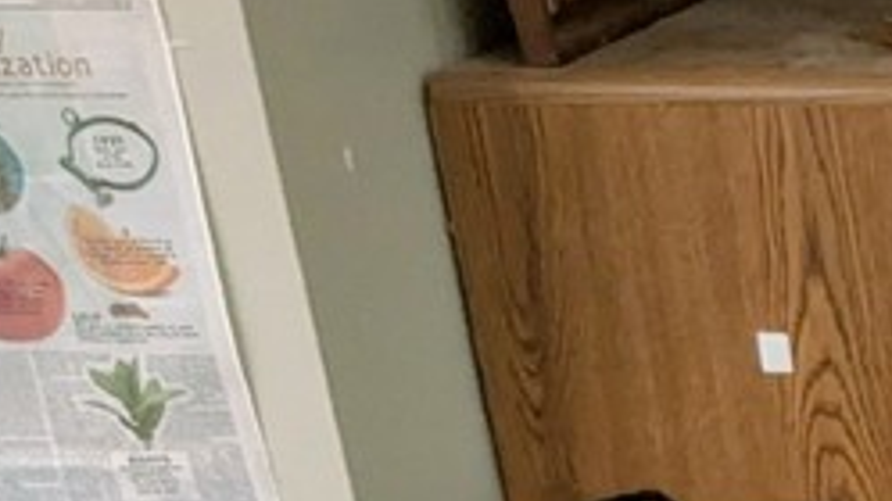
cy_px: 880
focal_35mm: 94
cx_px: 1605
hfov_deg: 18.0
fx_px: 2223
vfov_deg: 11.9
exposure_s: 1/120
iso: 631
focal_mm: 2.74
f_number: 2.2
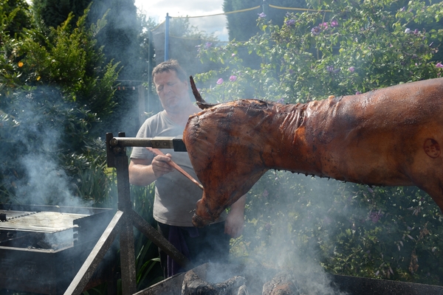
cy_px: 148
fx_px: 541
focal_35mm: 44
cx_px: 222
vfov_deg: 30.5
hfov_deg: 44.5
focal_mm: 44
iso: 200
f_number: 9
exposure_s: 1/320
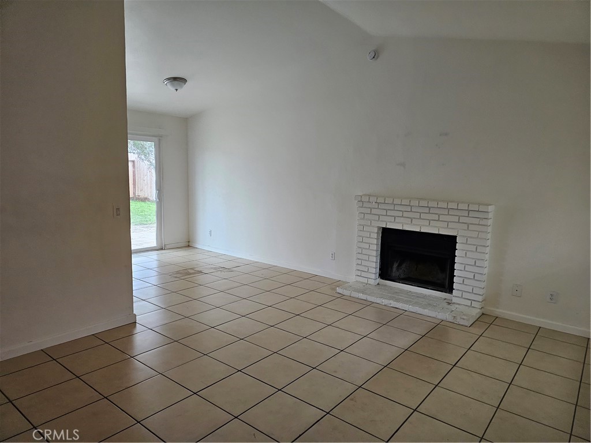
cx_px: 296
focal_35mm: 23
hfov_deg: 73.9
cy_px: 222
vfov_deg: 58.9
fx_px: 393
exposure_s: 1/120
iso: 1000
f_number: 1.7
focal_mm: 6.3
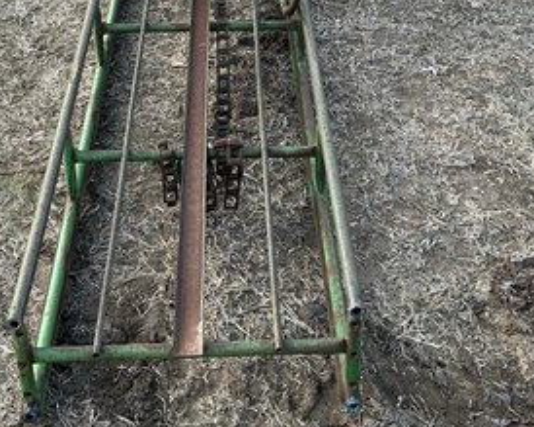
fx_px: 995
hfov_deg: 30.0
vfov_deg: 23.6
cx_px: 235
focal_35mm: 63
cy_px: 52
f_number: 1.8
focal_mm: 3
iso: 25
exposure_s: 1/346
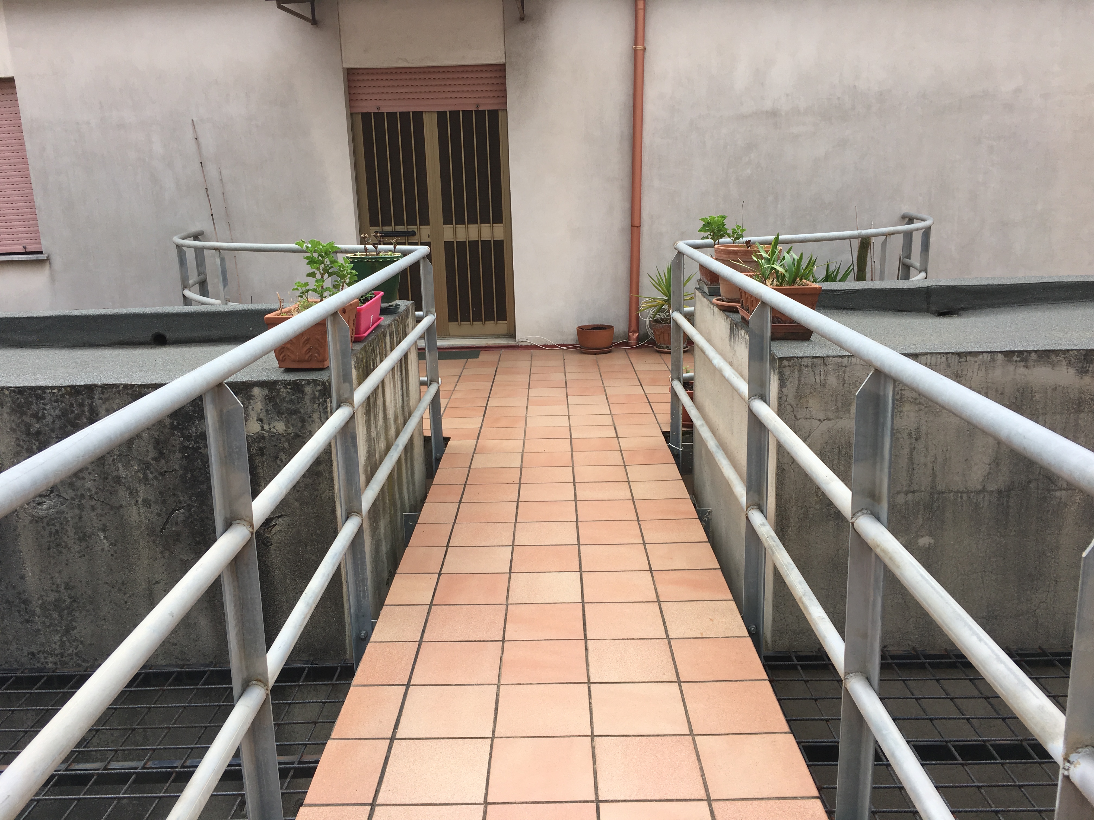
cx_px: 547
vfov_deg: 48.2
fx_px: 917
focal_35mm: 29
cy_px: 410
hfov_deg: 61.7
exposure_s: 1/490
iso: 25
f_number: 2.2
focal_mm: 4.15
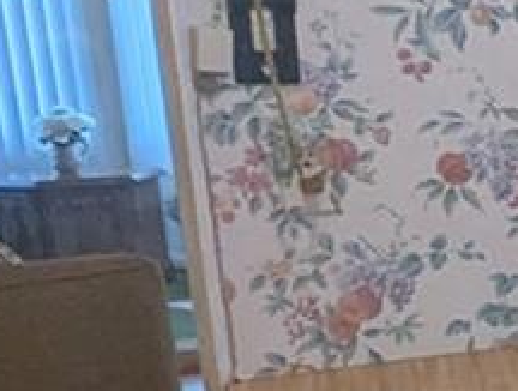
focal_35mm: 118
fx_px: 1770
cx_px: 1456
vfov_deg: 12.5
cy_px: 374
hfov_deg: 11.5
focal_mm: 2.35
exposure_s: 1/73.9
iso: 191
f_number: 2.2
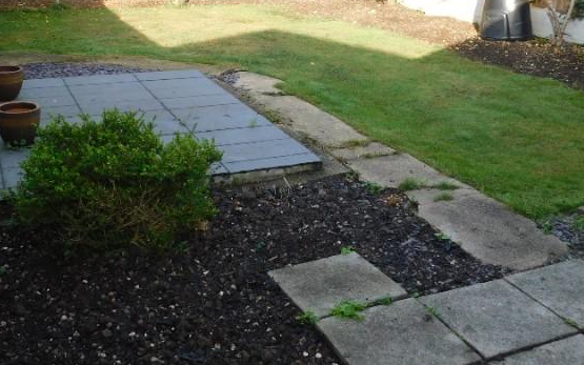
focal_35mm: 45
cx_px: 290
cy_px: 55
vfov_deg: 27.8
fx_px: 716
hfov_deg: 44.4
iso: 125
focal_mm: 4
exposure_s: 1/320
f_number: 3
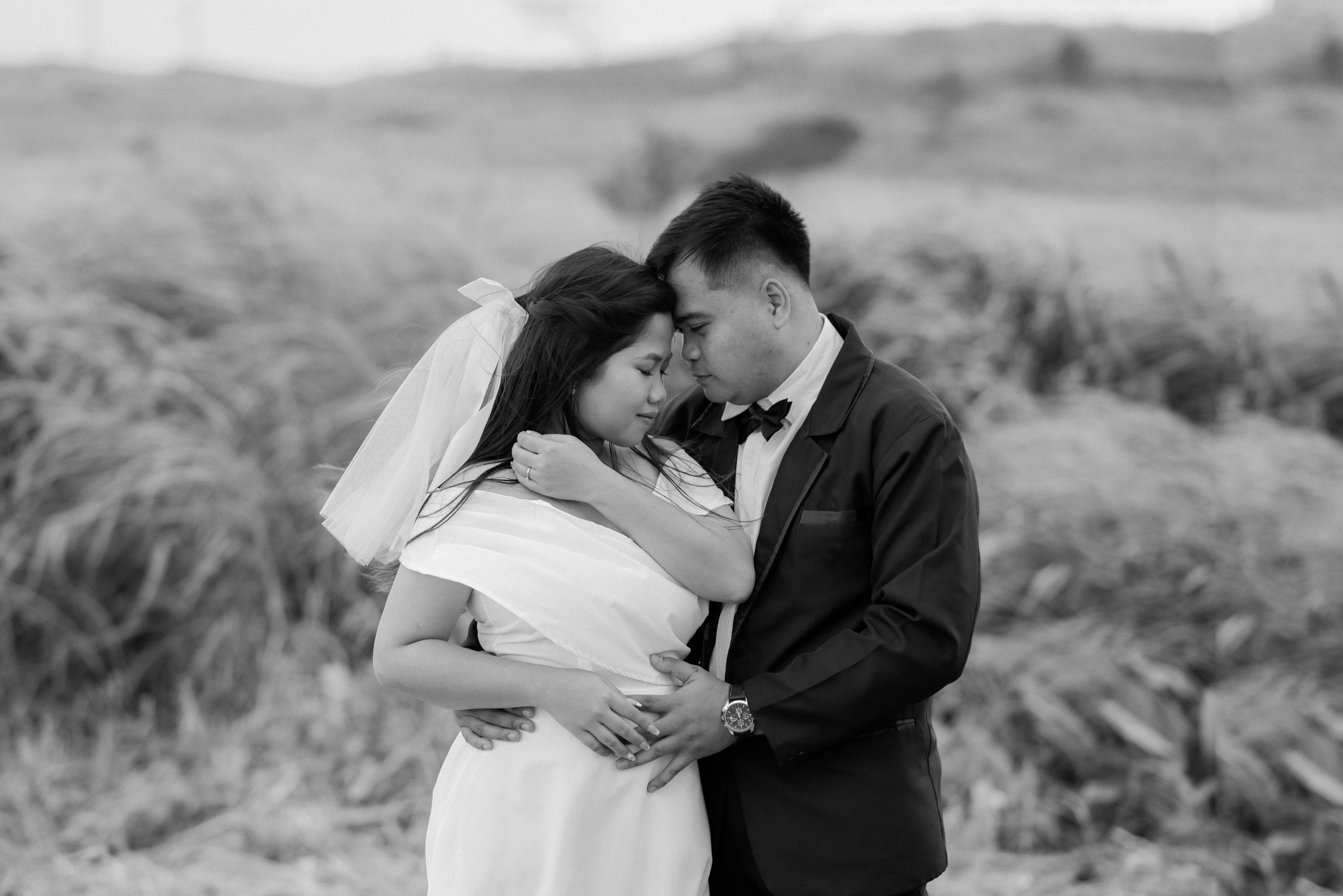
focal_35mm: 85
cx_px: 672
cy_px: 448
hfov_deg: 23.9
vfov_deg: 16.1
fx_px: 3172
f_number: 2.8
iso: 200
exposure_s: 1/250
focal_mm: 85
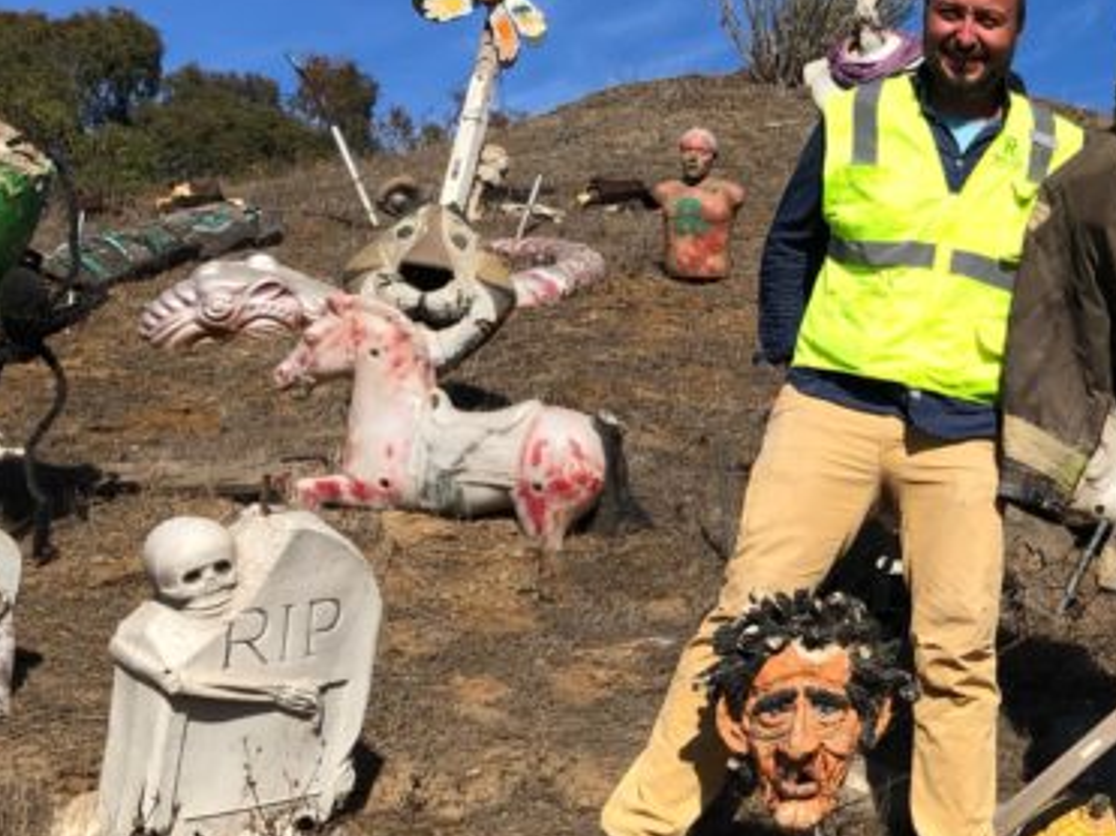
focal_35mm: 58
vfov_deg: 25.2
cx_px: 1134
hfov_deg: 30.7
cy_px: 415
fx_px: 1869
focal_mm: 3.99
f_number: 1.8
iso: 20
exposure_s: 1/1919
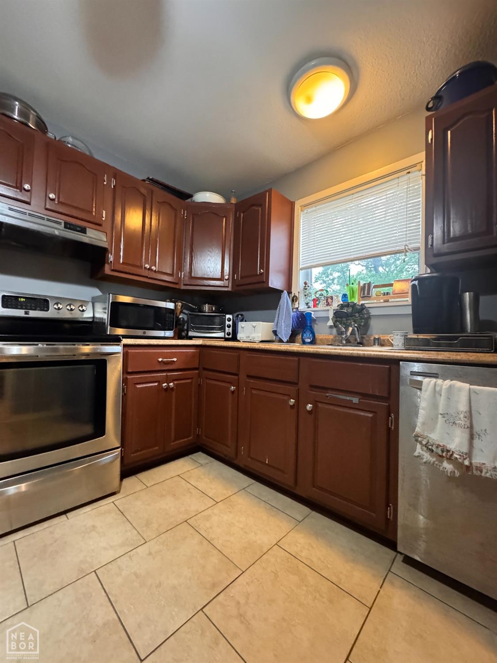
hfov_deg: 85.7
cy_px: 332
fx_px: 268
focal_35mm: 14
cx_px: 248
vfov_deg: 102.1
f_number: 2.2
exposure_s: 1/60
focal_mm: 2.22
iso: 1250
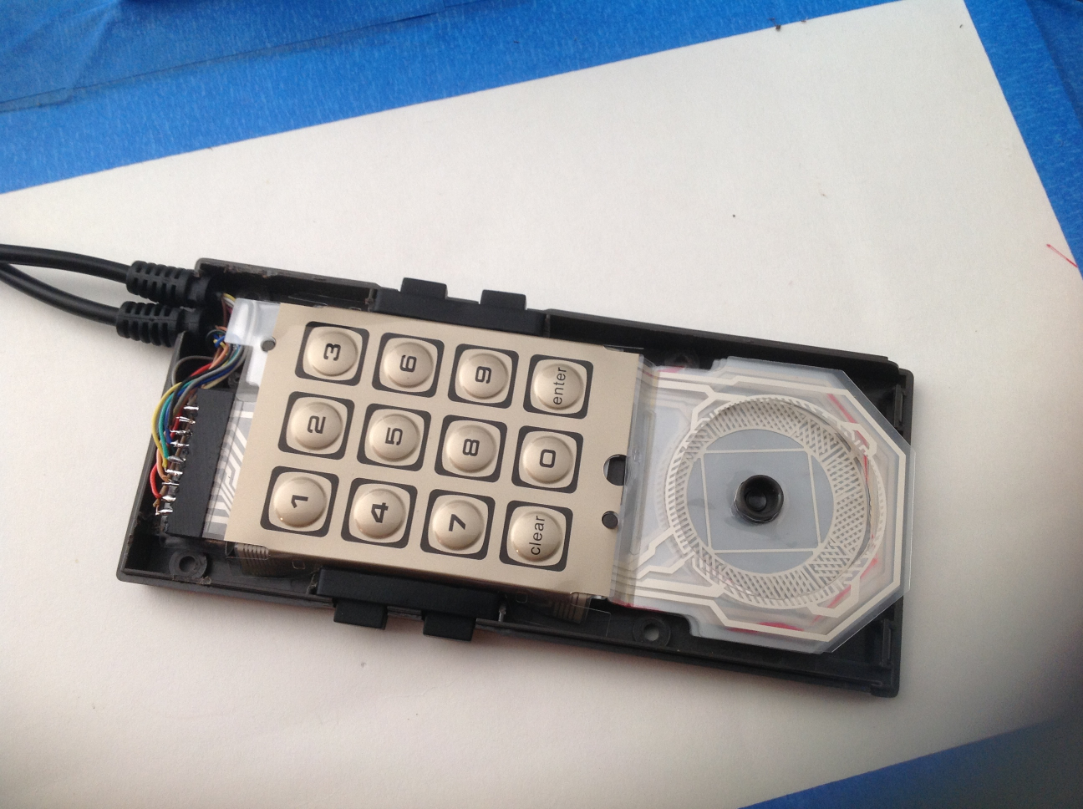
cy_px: 404
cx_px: 542
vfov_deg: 40.6
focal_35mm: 35
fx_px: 1093
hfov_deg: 52.7
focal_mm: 4.28
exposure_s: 1/30
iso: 64
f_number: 2.4
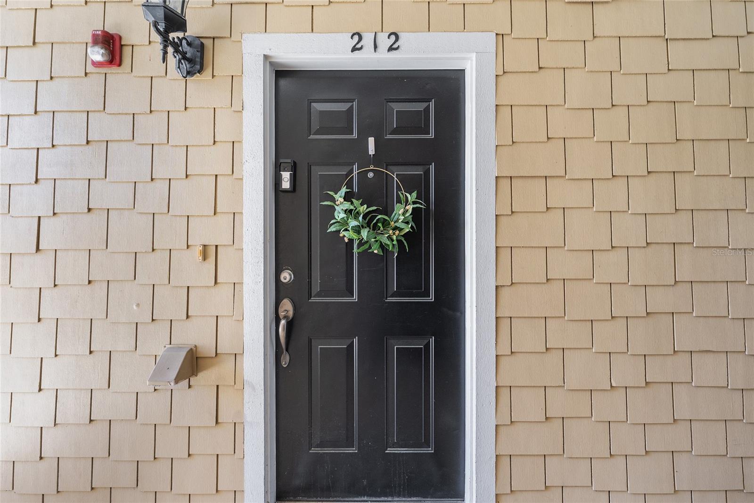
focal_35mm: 14
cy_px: 252
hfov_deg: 104.3
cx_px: 377
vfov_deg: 81.2
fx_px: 293
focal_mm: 14
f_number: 7.1
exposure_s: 1/25
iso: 400
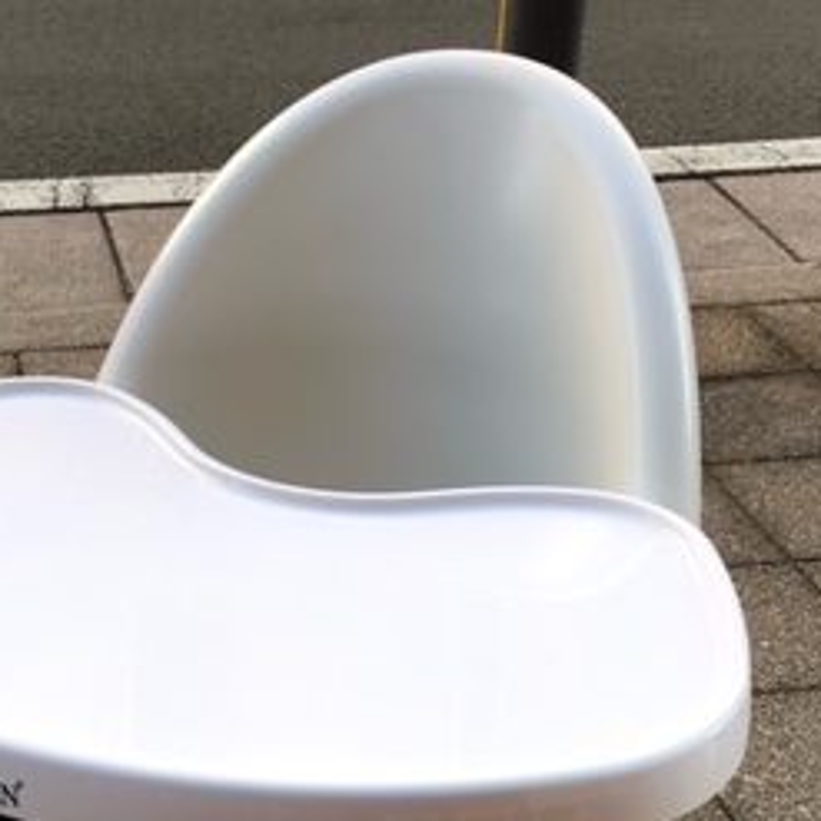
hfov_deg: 26.8
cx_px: 306
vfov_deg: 24.0
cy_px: 1037
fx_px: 1717
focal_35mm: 64
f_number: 1.8
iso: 25
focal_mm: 3.99
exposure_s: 1/100
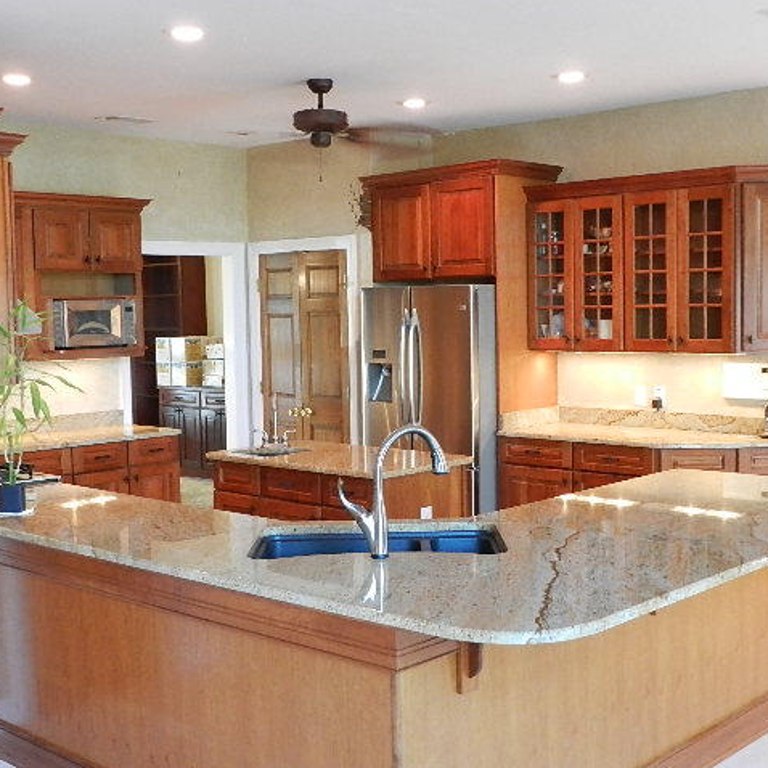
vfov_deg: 37.6
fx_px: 1130
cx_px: 403
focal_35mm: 45
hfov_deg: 37.5
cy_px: 384
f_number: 4
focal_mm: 6.7
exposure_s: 1/3
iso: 200
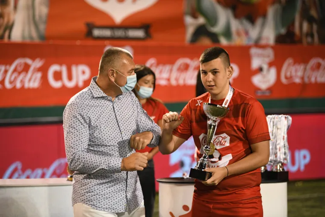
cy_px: 108
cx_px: 162
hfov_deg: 14.7
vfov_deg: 9.8
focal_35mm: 140
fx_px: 1264
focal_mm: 140
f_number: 2.8
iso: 4000
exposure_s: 1/160
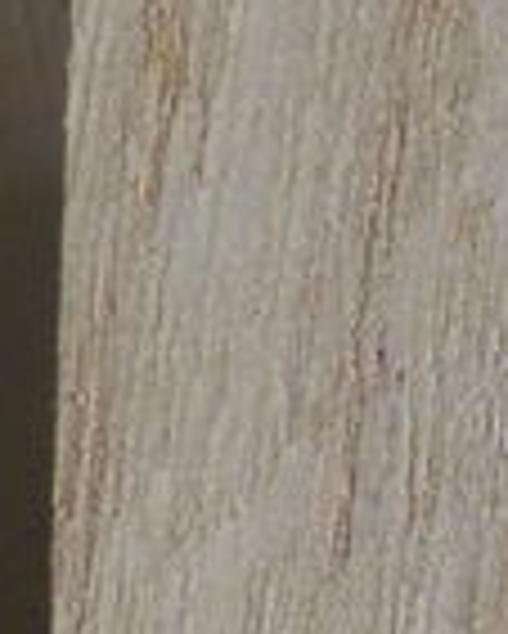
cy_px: 886
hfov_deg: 5.6
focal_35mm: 263
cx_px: 1376
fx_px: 4937
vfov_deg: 7.3
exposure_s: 1/60
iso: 250
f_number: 2.8
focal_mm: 6.8
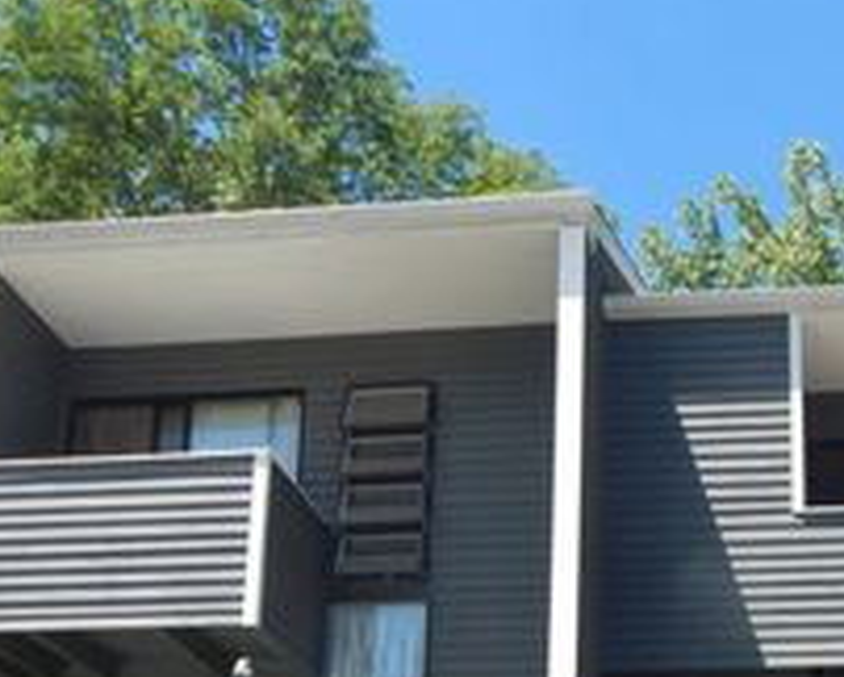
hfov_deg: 34.8
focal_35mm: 53
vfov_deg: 27.0
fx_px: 1325
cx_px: 597
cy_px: 685
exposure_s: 1/800
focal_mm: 4
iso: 125
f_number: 3
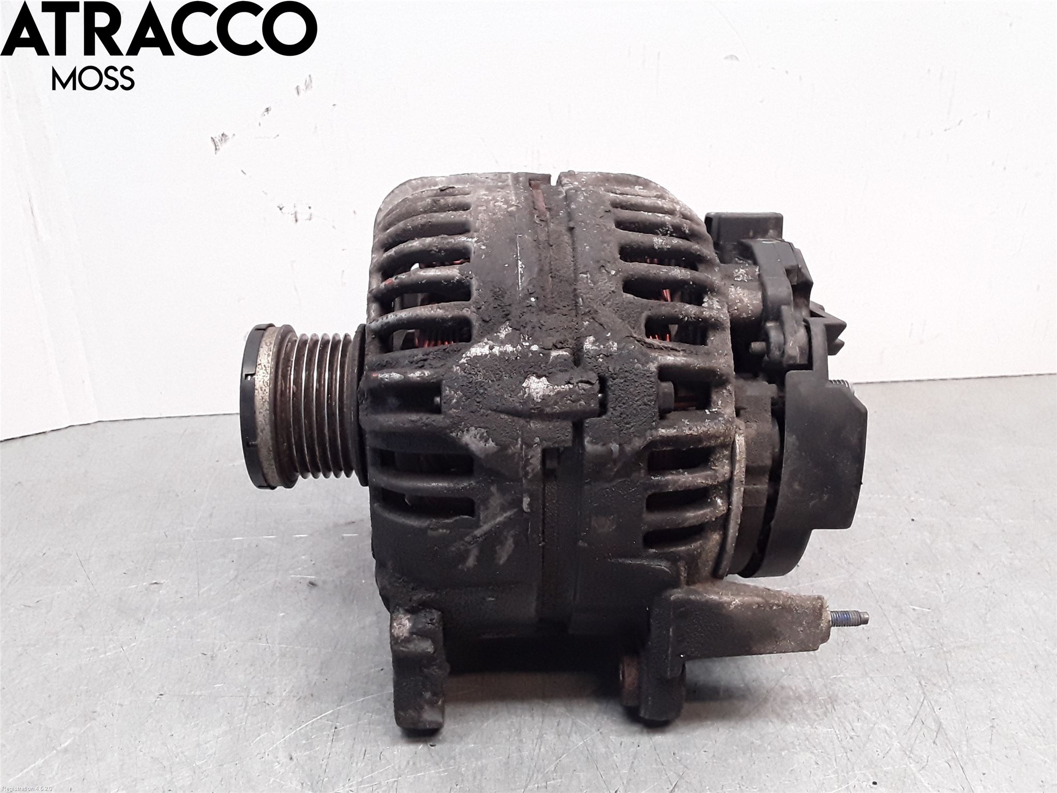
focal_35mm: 28
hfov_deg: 63.4
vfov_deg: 49.7
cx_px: 528
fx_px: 855
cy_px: 396
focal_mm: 2.91
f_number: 1.9
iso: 100
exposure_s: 1/100
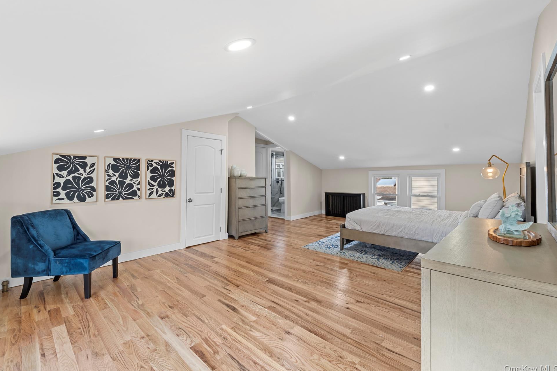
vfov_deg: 77.3
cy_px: 177
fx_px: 232
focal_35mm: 15
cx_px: 264
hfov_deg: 100.3
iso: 250
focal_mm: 14
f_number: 10
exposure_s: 1/3
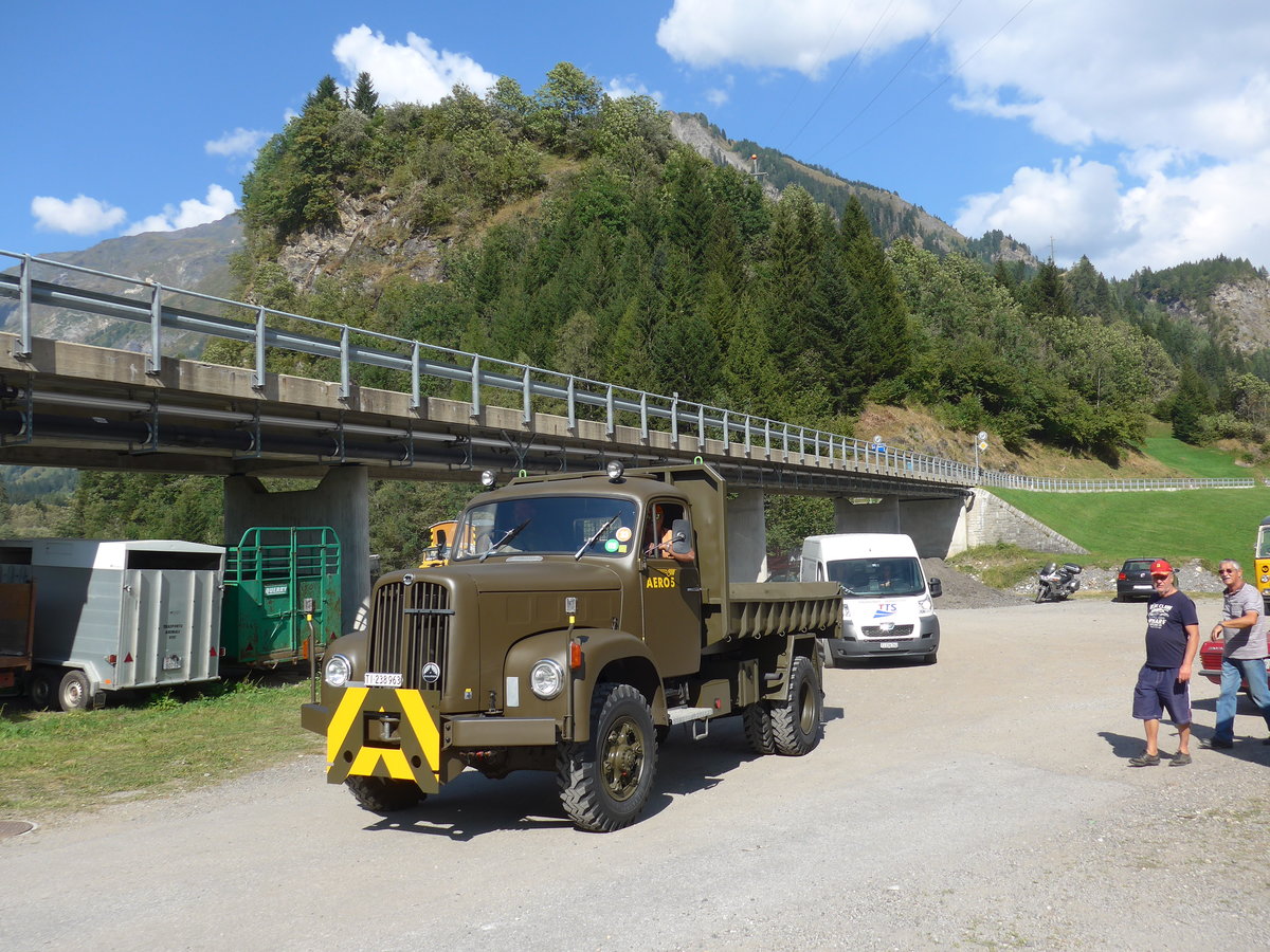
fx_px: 1064
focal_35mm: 29
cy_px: 476
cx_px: 635
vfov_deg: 48.2
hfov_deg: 61.7
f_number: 2.8
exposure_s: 1/1300
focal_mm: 6
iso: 80
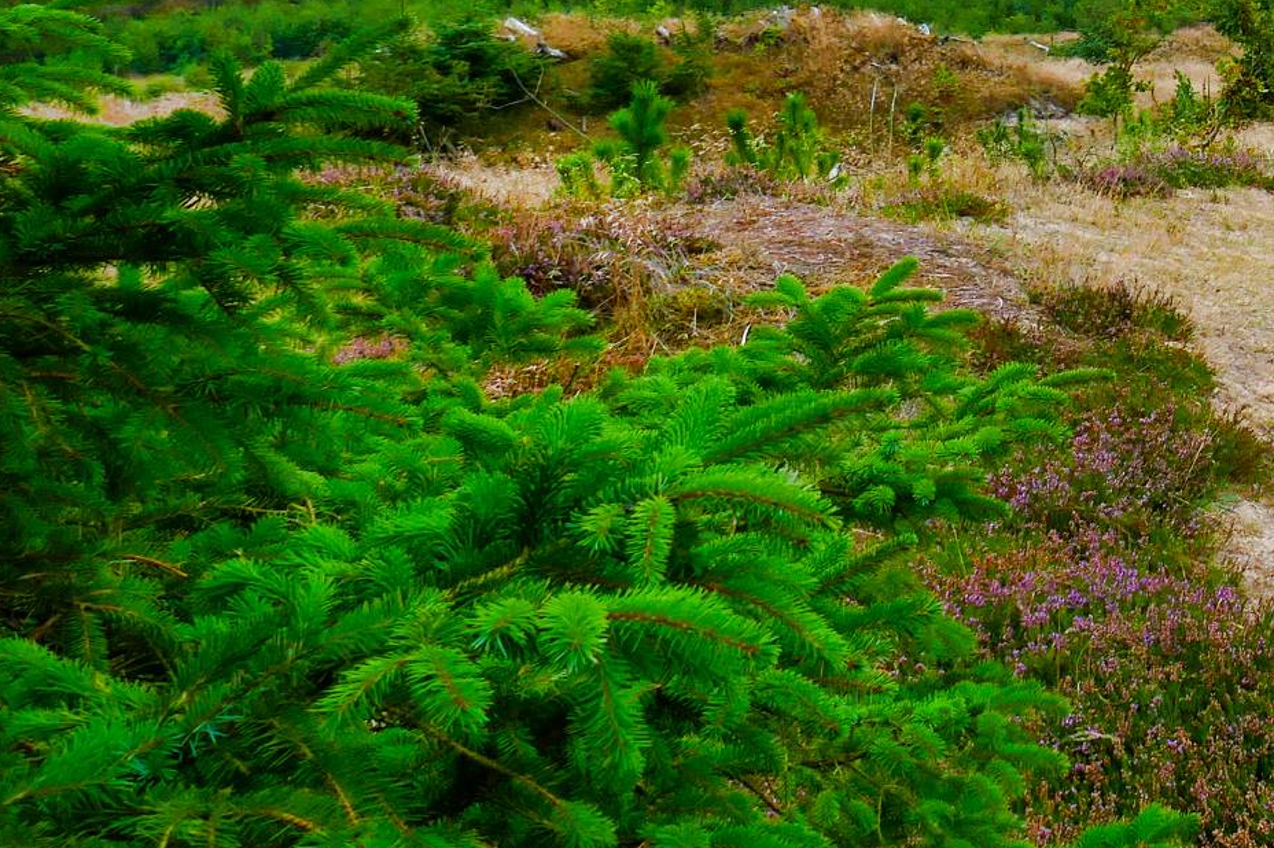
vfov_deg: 18.7
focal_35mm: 69
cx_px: 1716
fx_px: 2441
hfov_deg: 24.8
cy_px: -145
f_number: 7.1
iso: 125
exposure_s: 1/125
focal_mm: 9.1
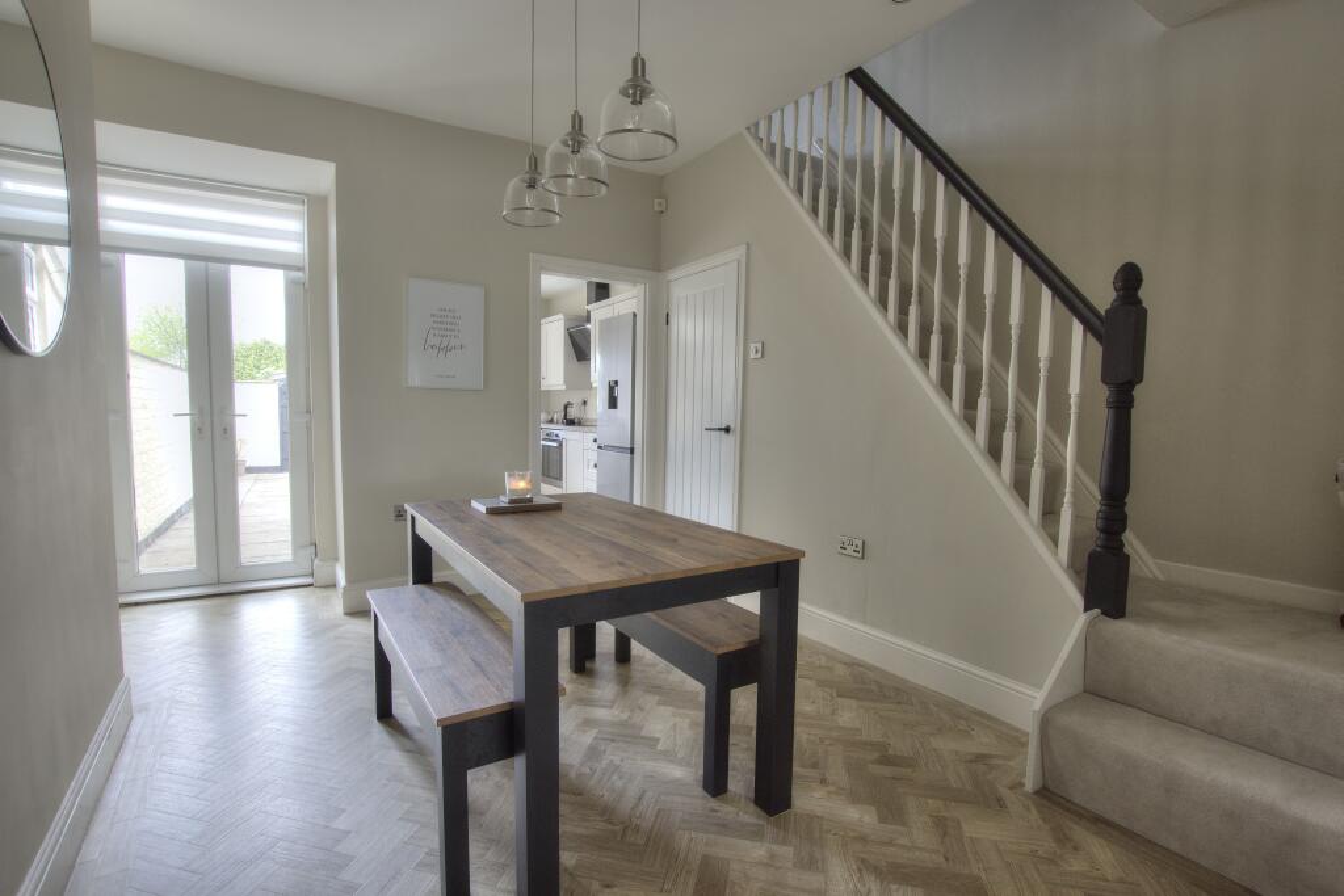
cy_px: 448
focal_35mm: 16
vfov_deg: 72.1
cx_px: 672
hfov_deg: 95.0
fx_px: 616
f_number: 8
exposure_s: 1/13
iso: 400
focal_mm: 11
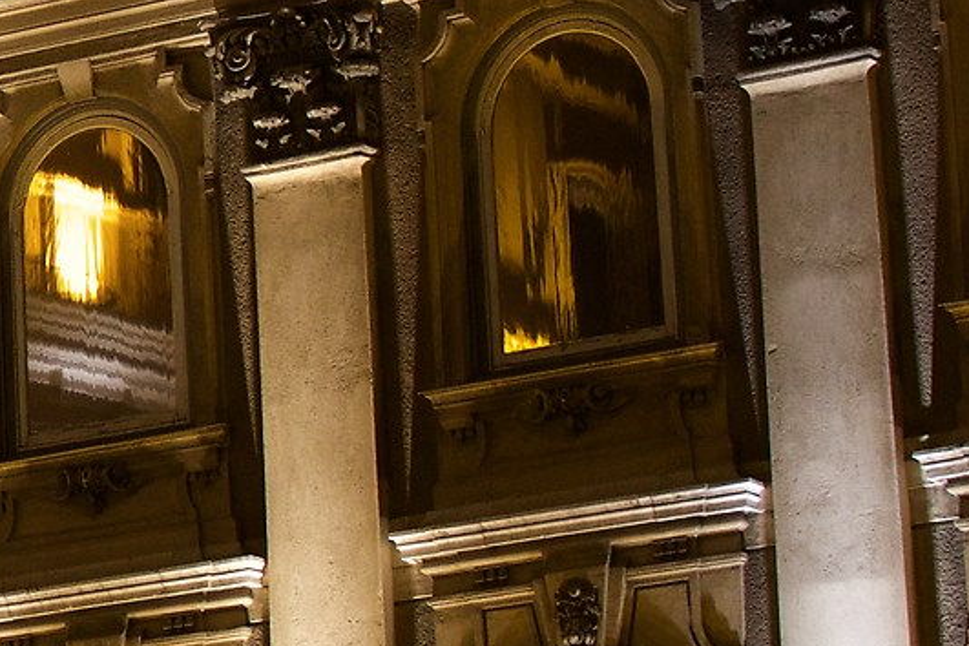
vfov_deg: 5.8
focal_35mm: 235
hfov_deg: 8.4
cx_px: -892
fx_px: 6325
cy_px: 128
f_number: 2.8
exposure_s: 1/40
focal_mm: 35
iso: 1000
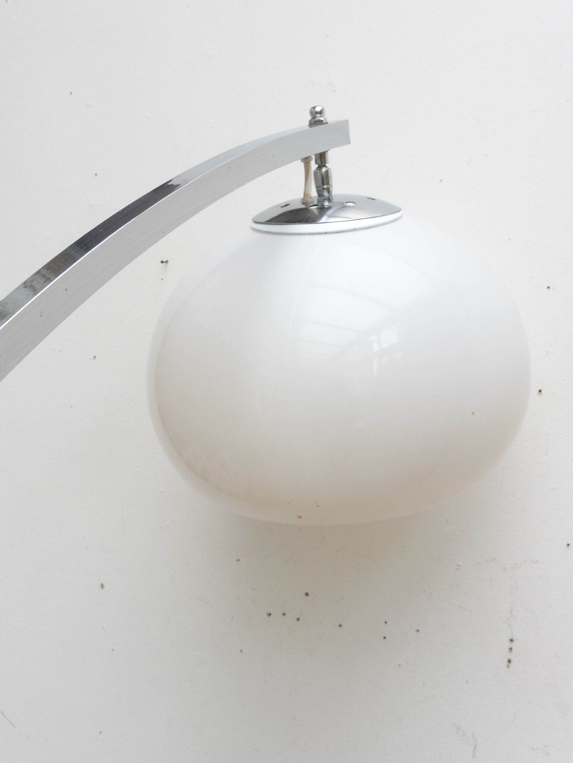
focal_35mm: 39
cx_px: 286
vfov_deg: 47.9
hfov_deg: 36.8
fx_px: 861
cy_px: 382
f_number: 3.9
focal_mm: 6.9
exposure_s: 1/60
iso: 100
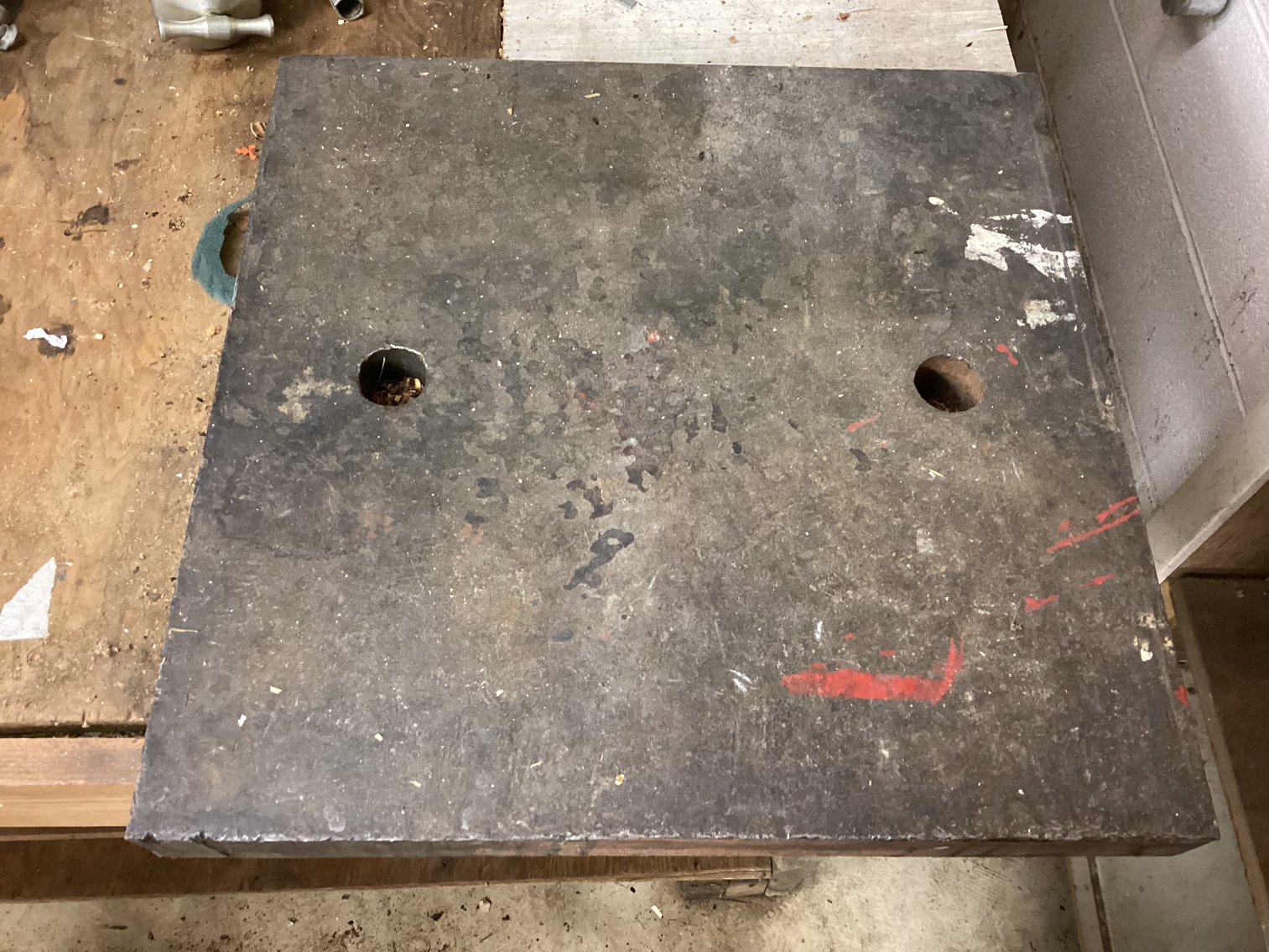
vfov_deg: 45.4
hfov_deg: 58.3
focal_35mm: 31
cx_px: 634
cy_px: 476
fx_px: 1137
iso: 400
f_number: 2.4
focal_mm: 3.3
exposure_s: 1/30
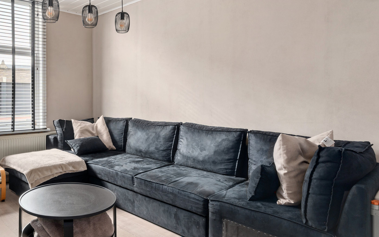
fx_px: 289
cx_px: 93
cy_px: 92
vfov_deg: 44.3
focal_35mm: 28
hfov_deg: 62.5
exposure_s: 1
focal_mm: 16
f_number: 11
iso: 320
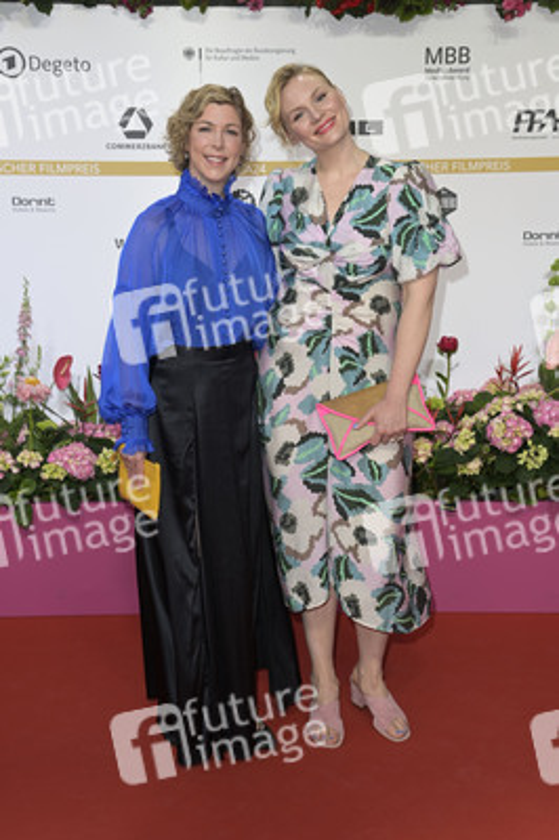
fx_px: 1213
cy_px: 420
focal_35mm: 52
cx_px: 280
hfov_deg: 25.9
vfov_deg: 38.2
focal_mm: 52
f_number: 5
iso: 640
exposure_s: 1/250
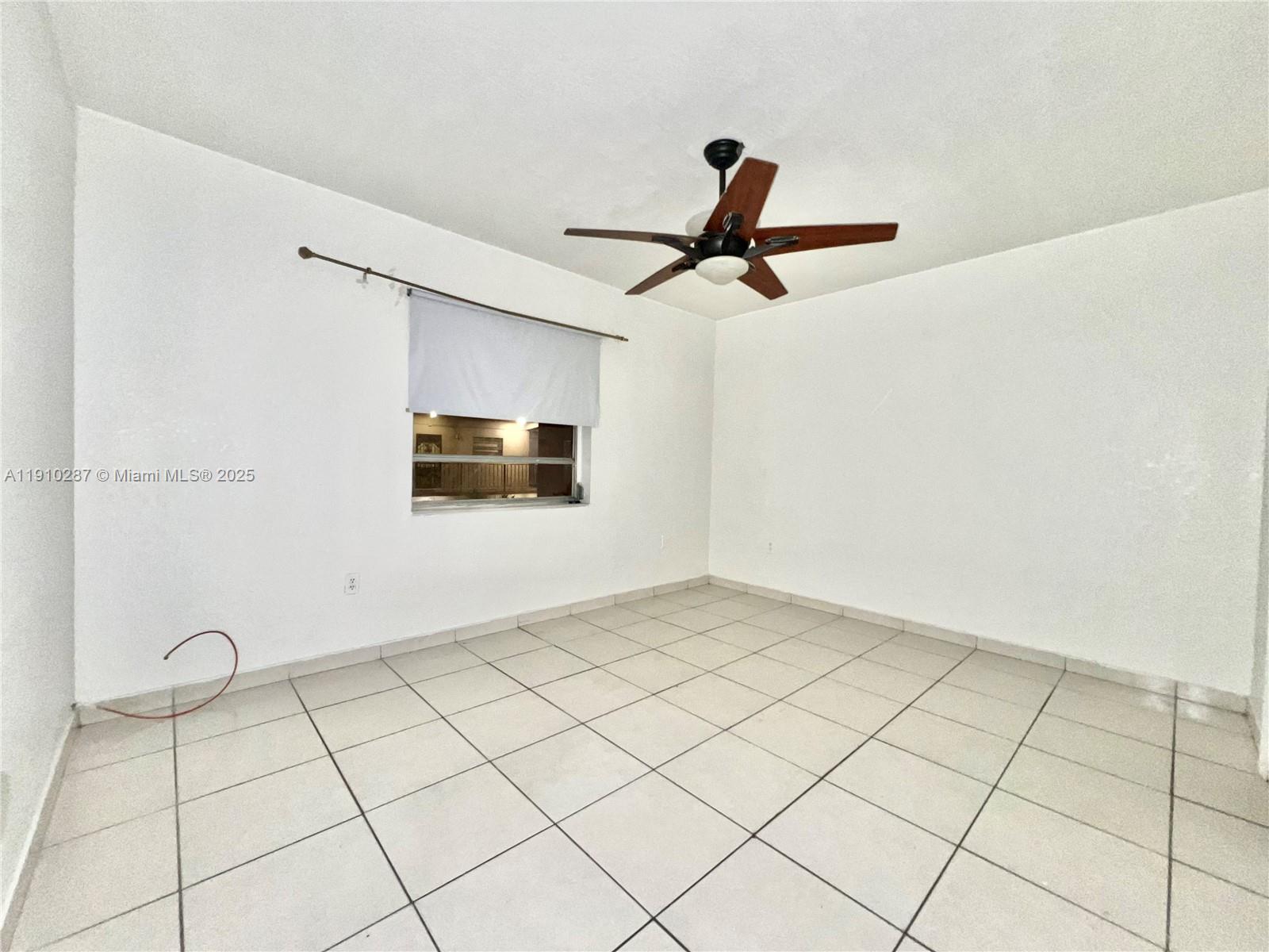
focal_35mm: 13
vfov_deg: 89.9
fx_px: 477
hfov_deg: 106.2
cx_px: 634
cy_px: 476
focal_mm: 1.57
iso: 100
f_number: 1.8
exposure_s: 1/18
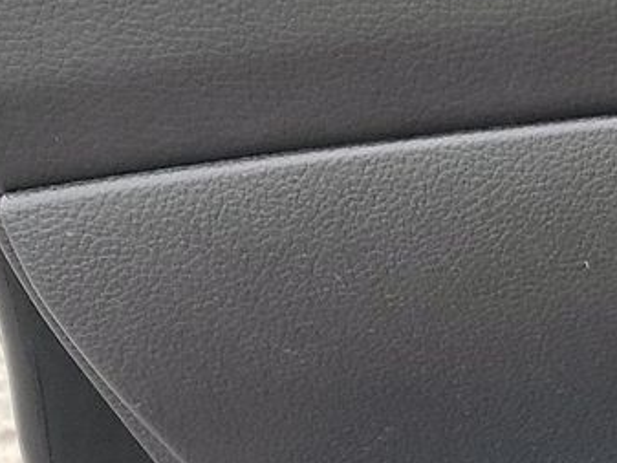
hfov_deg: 13.4
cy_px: 483
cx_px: 1412
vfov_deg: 12.8
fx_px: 2033
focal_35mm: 114
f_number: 1.8
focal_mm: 6.7
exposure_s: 1/59
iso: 146
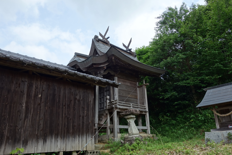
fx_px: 180
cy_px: 78
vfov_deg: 46.4
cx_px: 116
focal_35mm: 28
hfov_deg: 65.5
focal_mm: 10.4
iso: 125
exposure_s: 1/160
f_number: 5.6
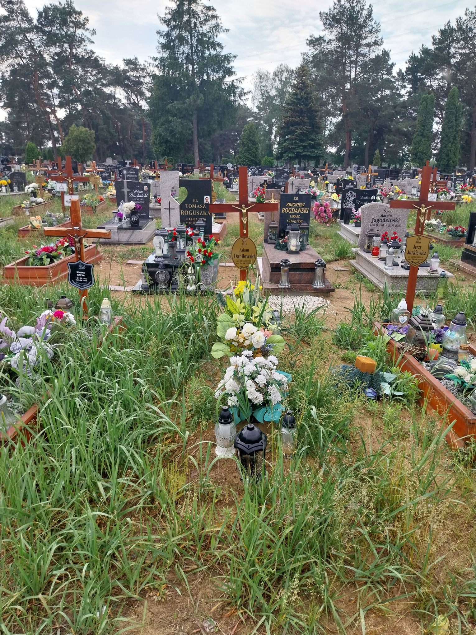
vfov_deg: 67.3
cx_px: 238
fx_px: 477
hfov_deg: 53.1
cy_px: 318
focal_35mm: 26
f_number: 1.8
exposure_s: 1/550
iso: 25
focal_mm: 4
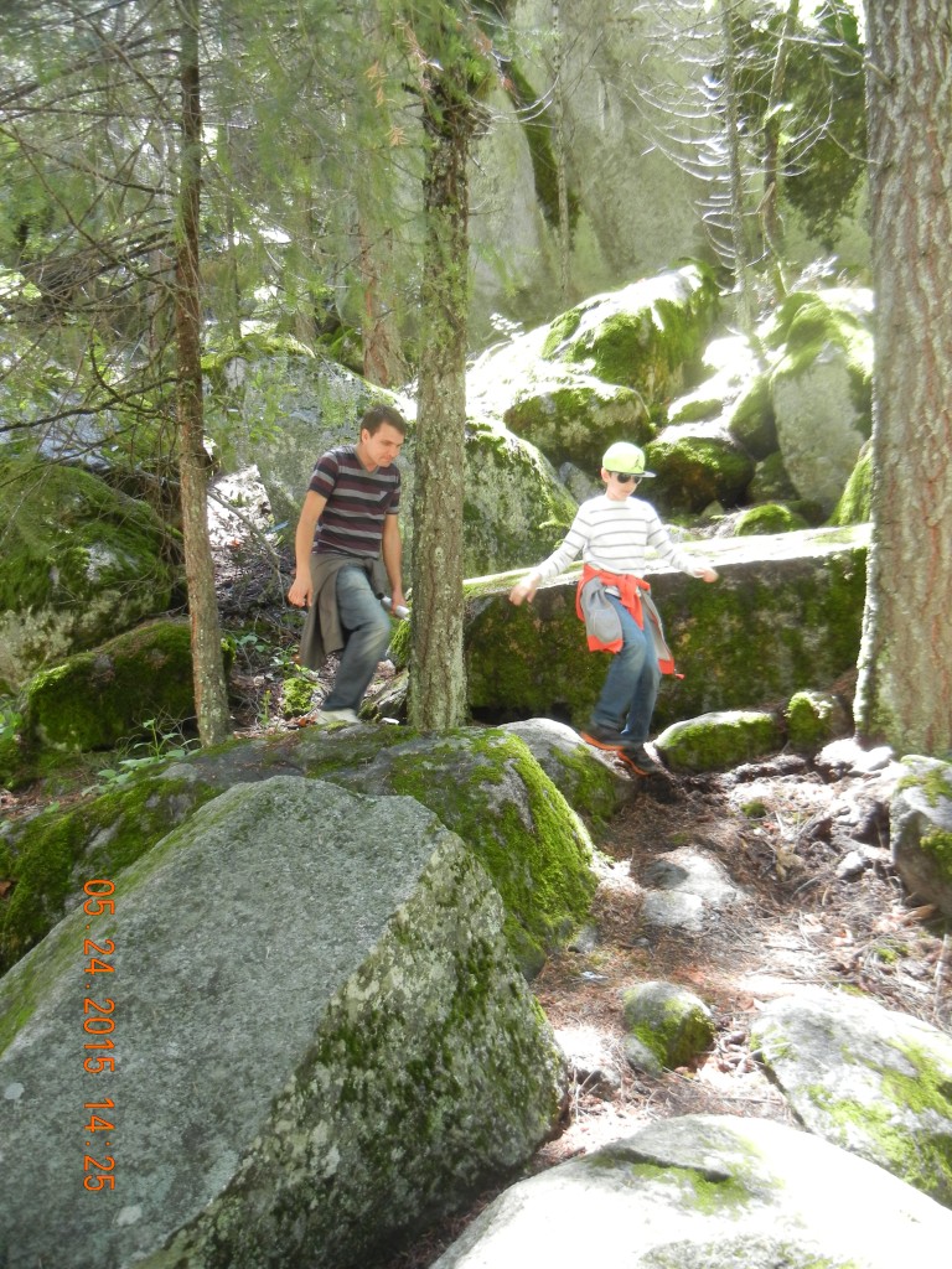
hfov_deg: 46.8
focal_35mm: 30
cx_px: 476
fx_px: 1100
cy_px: 634
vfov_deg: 60.0
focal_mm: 5.4
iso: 339
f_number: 3.5
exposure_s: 1/60
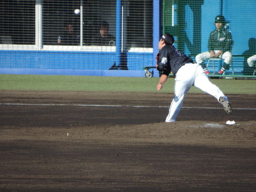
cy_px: 96
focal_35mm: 1000
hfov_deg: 2.0
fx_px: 7395
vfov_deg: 1.5
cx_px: 128
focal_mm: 180
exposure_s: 1/500
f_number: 5.9
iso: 200
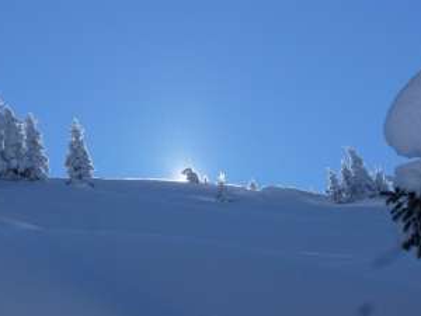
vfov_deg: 11.9
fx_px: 1520
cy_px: 178
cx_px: 189
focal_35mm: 125
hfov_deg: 15.8
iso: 100
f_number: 5.6
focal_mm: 18.7
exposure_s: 1/1000
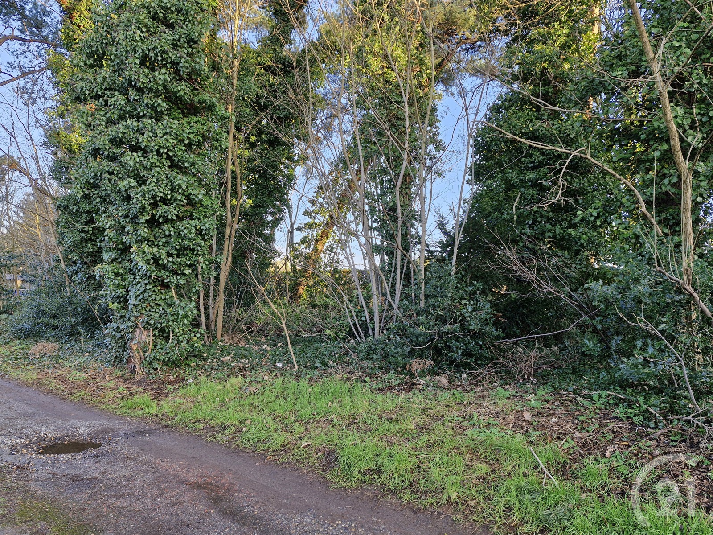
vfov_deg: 58.9
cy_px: 268
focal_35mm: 23
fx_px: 474
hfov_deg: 73.9
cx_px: 356
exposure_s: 1/180
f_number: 1.8
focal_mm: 5.54
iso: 80
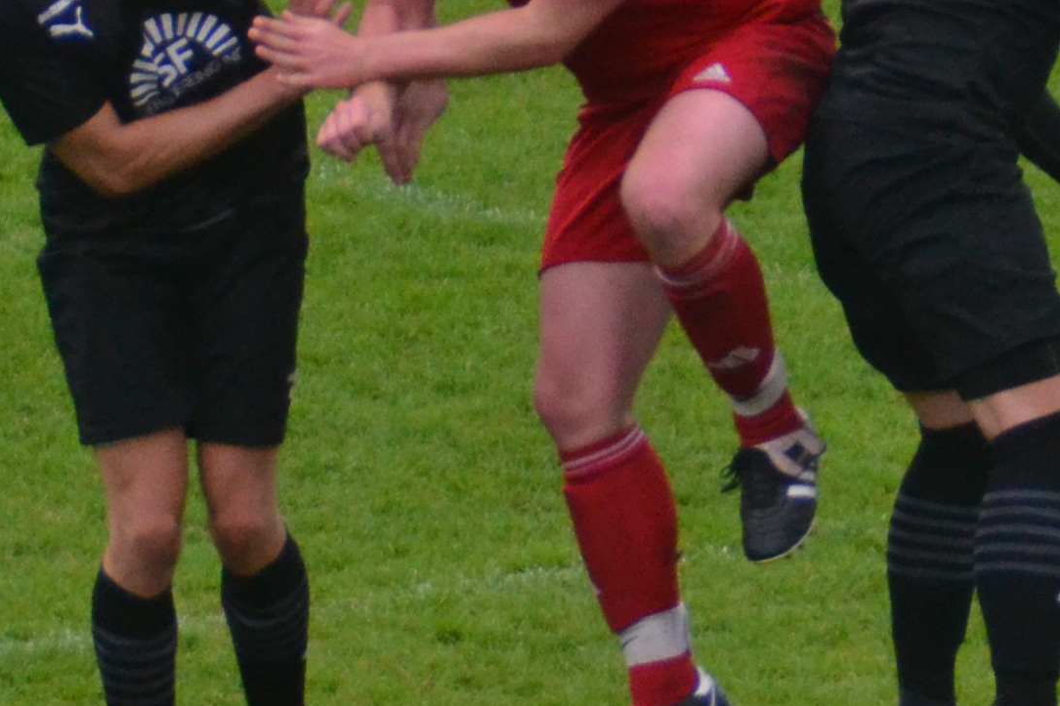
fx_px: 18752
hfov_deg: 3.2
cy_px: -345
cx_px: 498
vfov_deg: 2.2
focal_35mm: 637
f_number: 5.6
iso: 1400
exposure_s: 1/500
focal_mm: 100
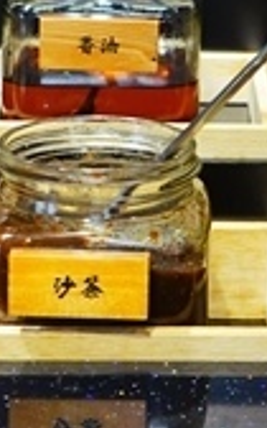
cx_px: 231
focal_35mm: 155
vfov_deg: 13.3
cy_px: -24
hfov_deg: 8.4
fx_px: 1805
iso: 640
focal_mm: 32
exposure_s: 1/60
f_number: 4
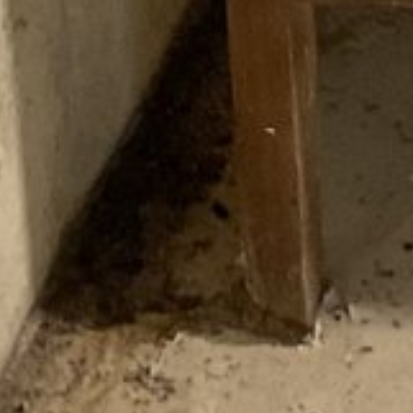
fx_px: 3253
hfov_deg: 7.1
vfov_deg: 6.6
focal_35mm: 241
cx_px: 753
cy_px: -809
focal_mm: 3
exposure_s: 1/40
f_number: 1.8
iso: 200
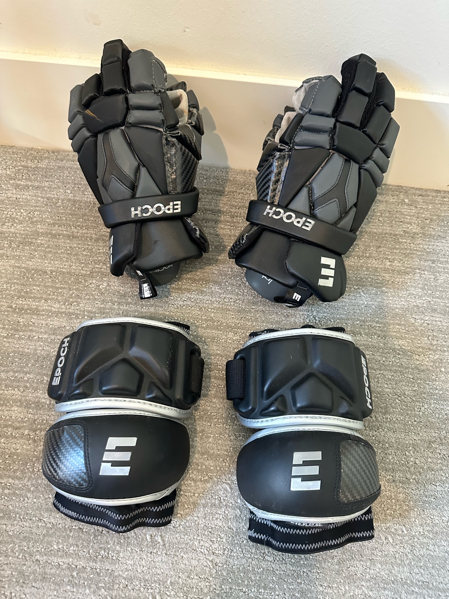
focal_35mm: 24
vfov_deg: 71.6
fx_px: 415
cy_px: 300
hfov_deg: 56.8
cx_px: 224
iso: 640
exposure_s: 1/60
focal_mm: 6.86
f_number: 1.78
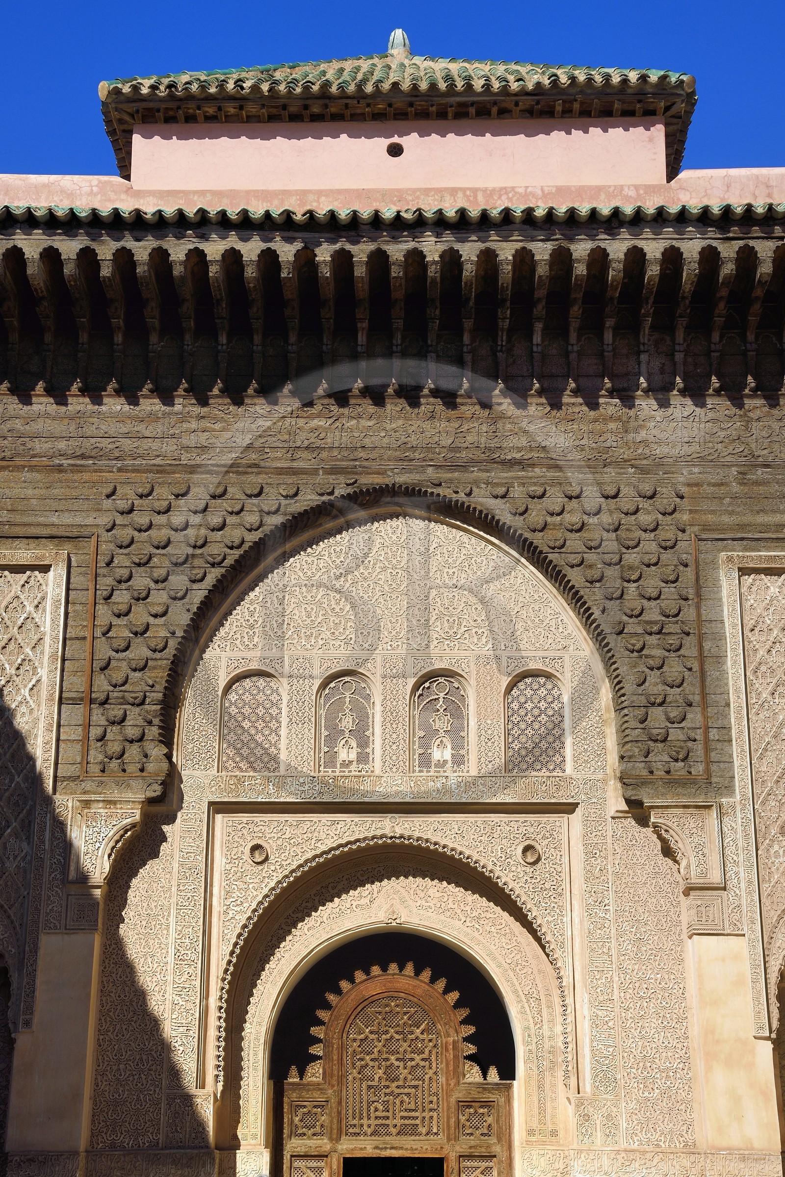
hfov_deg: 26.0
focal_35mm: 52
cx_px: 392
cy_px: 588
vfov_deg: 38.2
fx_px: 1701
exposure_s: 1/200
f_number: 20
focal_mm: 52
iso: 200
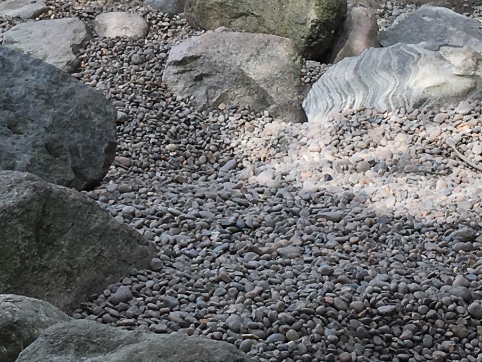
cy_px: -4
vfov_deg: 11.4
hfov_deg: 15.2
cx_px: 142
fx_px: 1797
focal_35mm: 129
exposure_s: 1/386
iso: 25
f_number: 2.2
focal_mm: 4.15
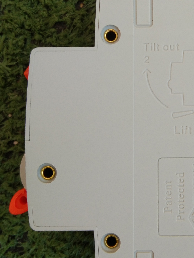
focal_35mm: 66
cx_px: 187
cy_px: 90
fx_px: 493
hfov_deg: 21.6
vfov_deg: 29.2
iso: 79
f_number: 2.2
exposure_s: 1/50
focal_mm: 3.65
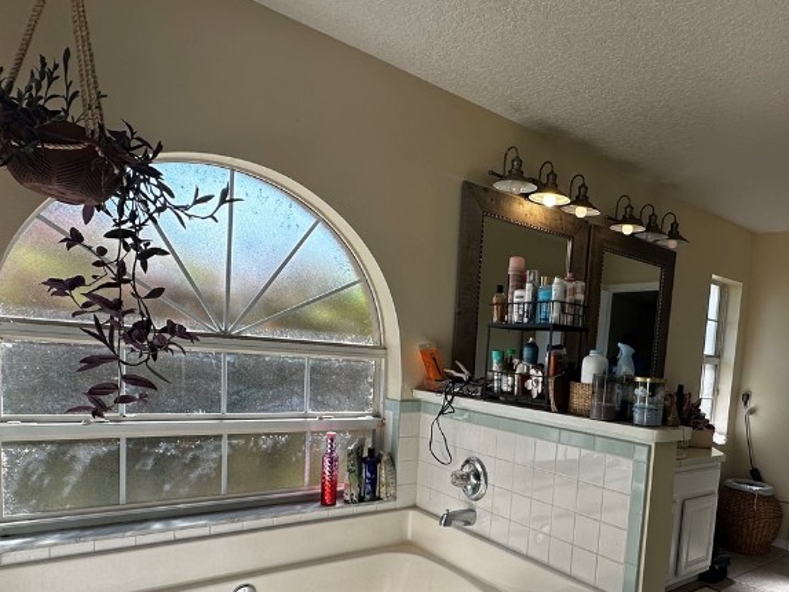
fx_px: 570
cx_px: 536
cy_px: 414
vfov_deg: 53.3
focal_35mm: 25
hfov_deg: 67.2
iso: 40
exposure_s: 1/295
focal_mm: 2.22
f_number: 2.2
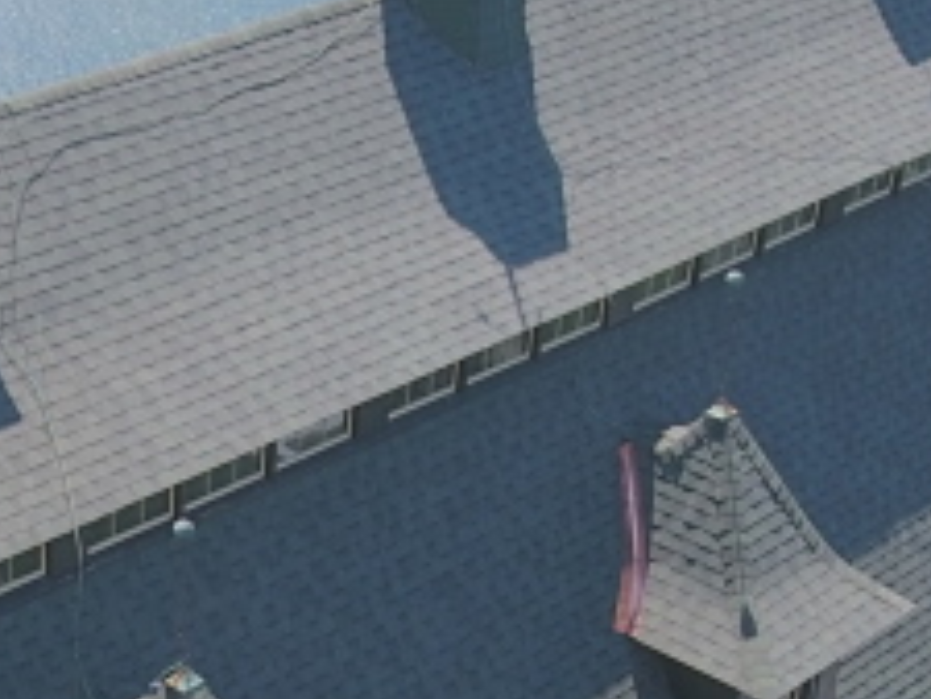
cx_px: 265
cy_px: 720
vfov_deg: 15.9
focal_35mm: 91
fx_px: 2449
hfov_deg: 21.4
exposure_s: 1/189
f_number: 2.8
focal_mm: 3.61
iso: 100
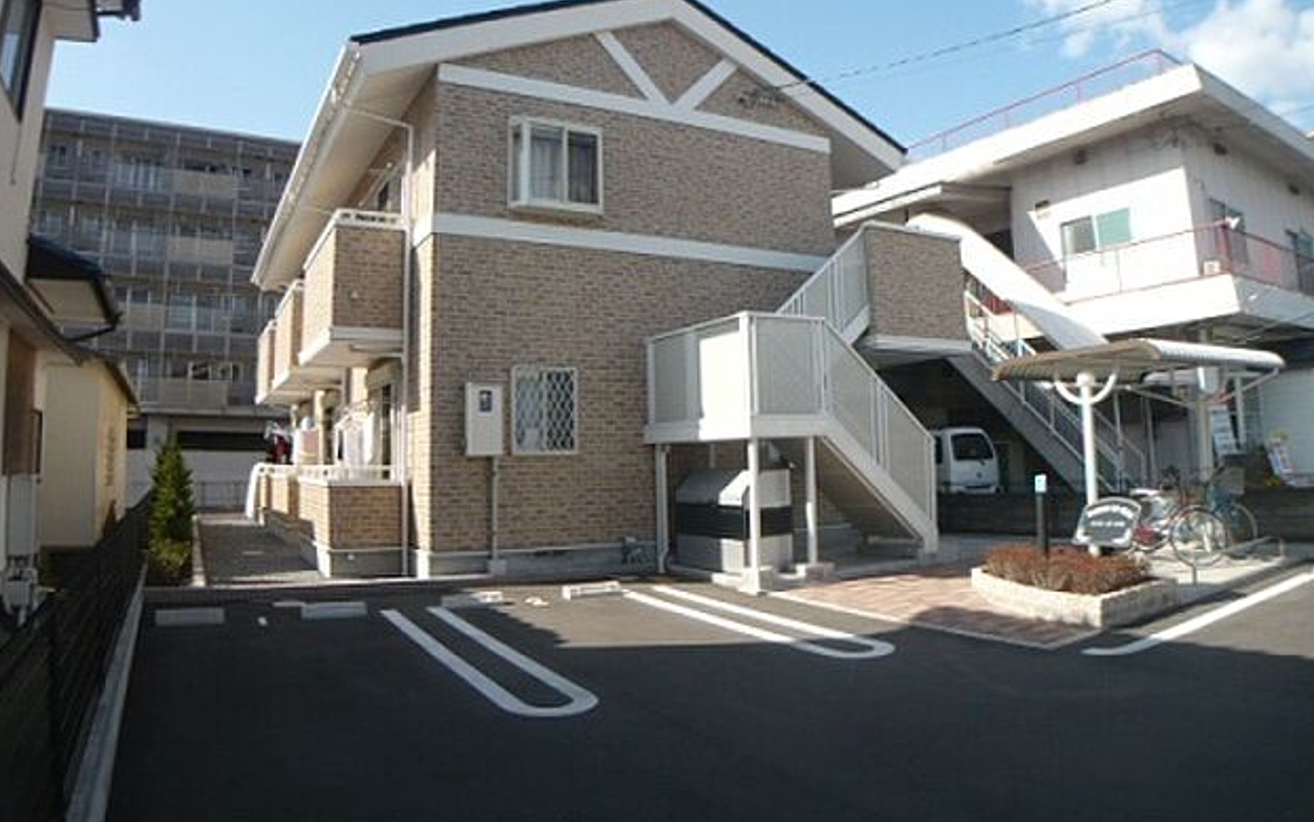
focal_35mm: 36
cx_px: 655
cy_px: 317
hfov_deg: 54.0
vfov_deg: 35.2
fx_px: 1289
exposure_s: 1/125
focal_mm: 5.5
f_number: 8
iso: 100
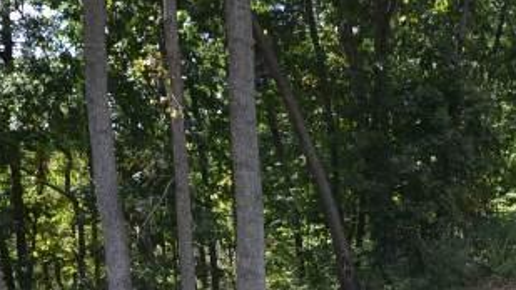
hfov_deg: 20.4
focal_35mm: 104
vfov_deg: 10.7
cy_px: 568
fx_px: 1423
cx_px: 384
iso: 125
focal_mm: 20
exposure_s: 1/125
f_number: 5.6
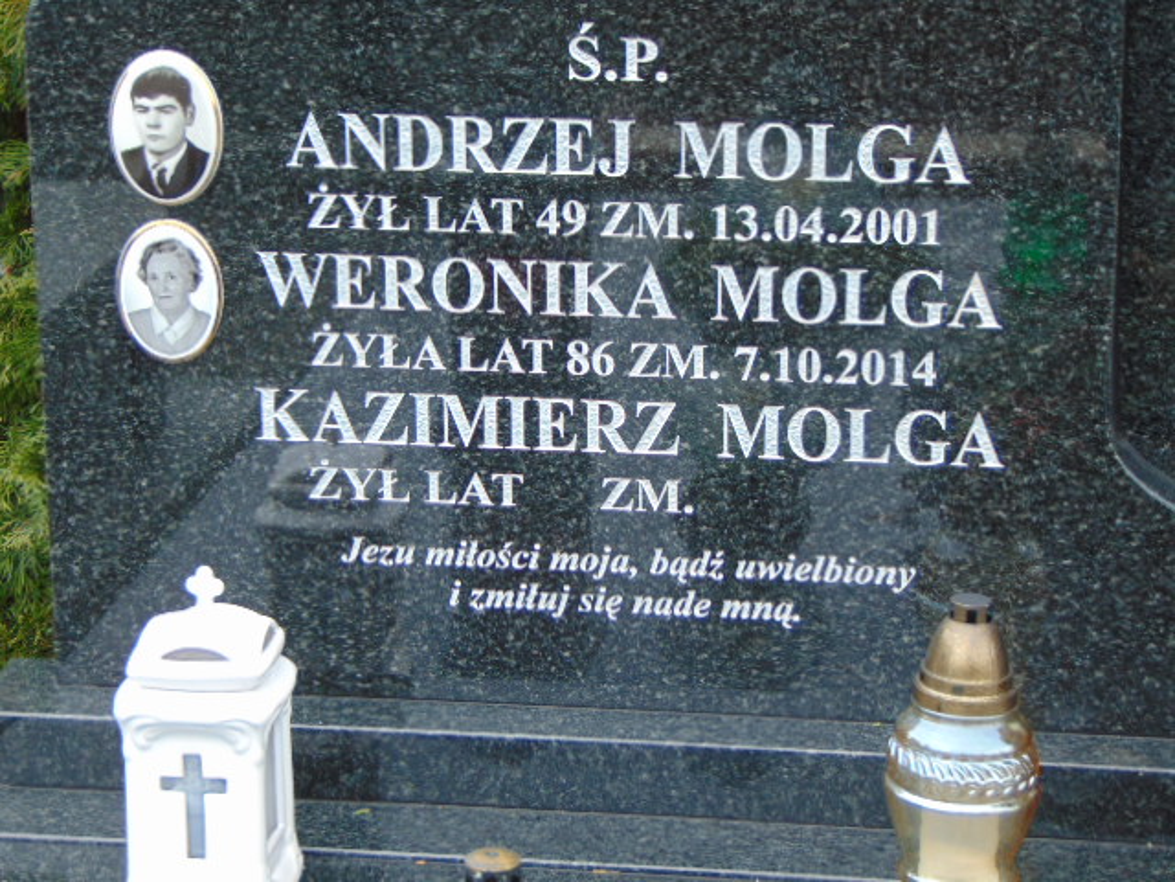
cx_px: 588
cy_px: 441
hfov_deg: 18.2
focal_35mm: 108
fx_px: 3666
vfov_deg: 13.7
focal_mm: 19.4
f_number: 3.9
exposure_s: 1/30
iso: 100
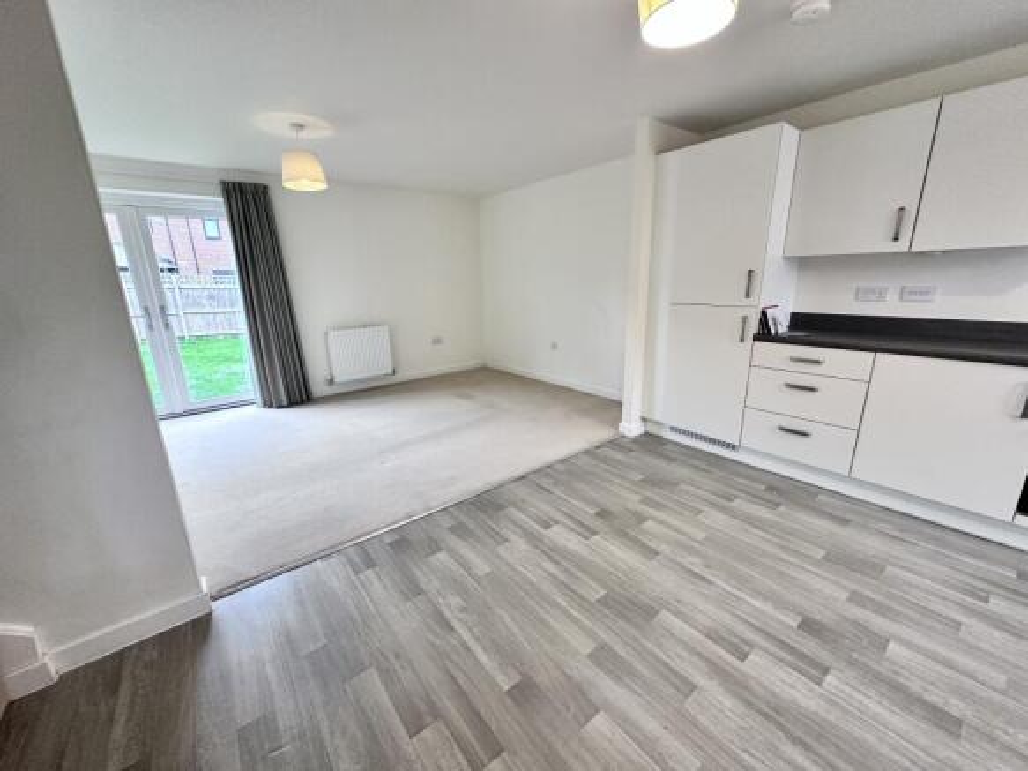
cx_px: 514
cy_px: 386
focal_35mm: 14
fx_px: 416
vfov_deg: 85.7
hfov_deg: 102.1
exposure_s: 1/100
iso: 250
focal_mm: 2.22
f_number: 2.2
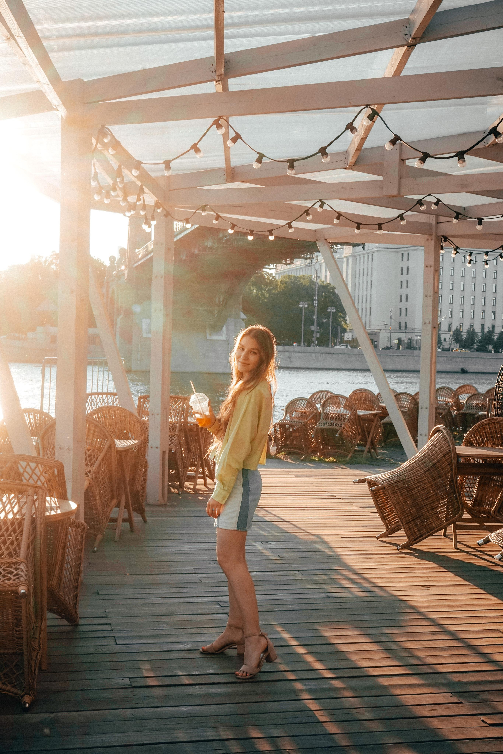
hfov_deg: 27.0
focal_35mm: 50
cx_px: 252
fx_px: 1048
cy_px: 377
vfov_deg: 39.6
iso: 800
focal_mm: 50
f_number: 13
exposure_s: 1/320
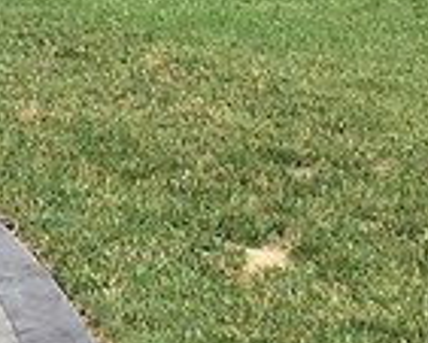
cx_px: -76
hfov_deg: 9.3
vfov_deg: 7.2
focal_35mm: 206
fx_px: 2611
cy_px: -376
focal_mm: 4.15
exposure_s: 1/2475
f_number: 2.2
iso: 32
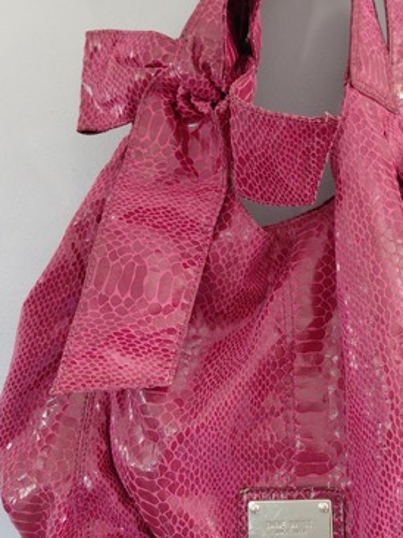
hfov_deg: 34.2
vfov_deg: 45.7
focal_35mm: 41
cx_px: 316
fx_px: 637
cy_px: 297
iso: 400
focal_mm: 4.69
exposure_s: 1/24
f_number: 1.8
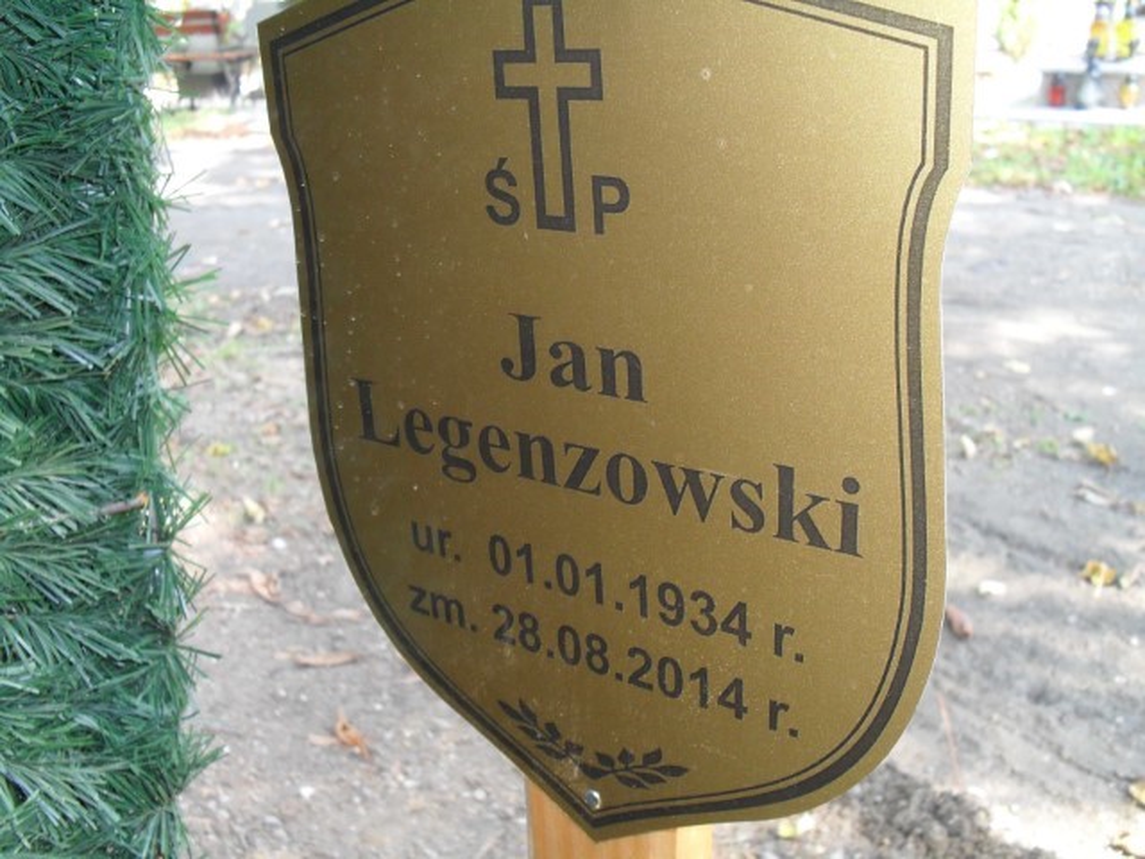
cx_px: 572
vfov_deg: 40.7
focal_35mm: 35
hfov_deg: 52.6
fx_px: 1158
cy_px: 430
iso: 200
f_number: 3.2
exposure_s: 1/45
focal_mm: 6.3
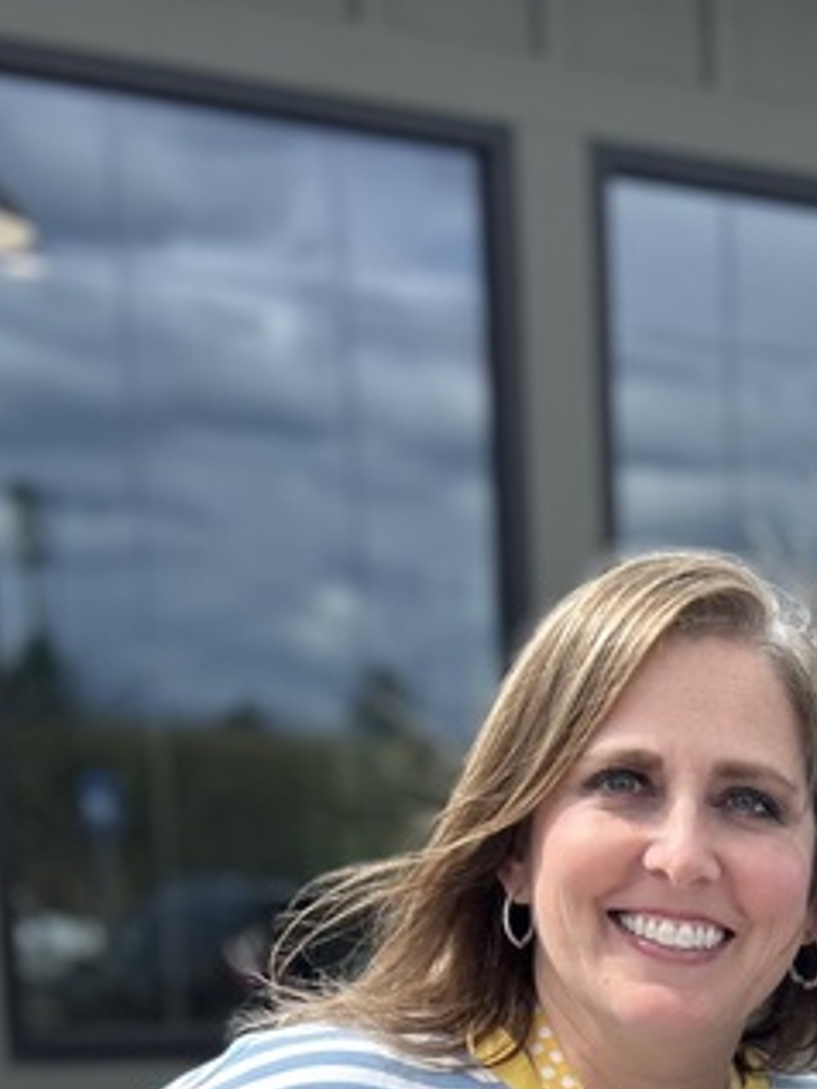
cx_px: 1030
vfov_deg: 21.4
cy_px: 1443
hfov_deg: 17.1
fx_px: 2579
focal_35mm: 82
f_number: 1.5
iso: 50
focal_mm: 5.7
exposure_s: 1/3077
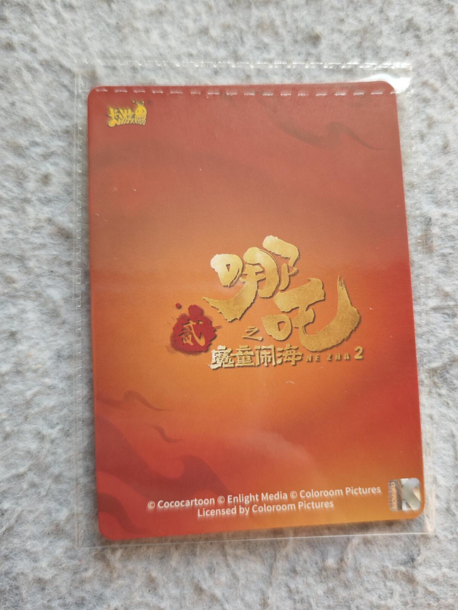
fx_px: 459
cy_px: 285
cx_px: 239
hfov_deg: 53.0
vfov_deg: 67.2
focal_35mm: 26
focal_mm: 6.55
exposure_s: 1/100
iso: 80
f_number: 1.6
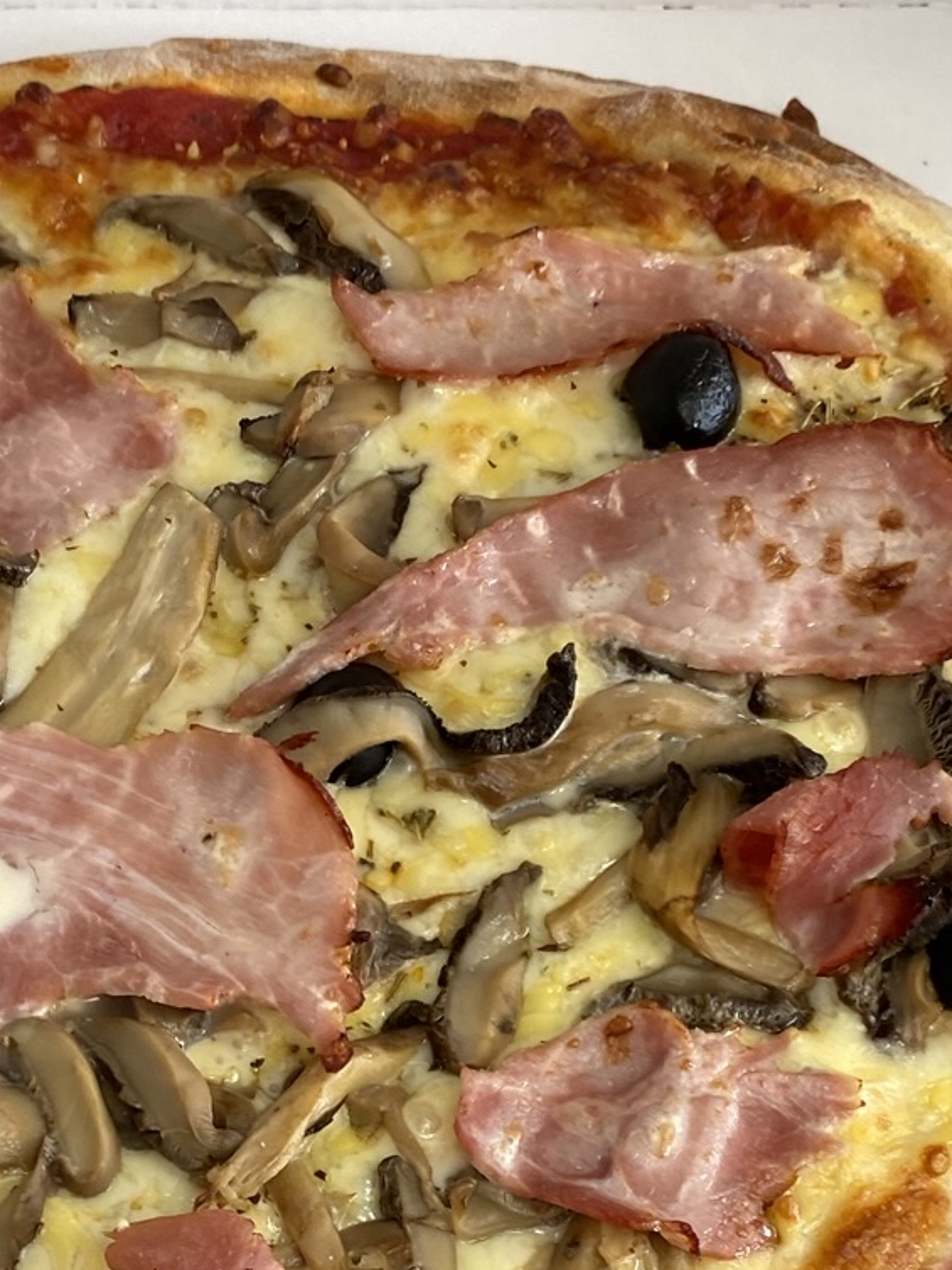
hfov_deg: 21.2
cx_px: 335
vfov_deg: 26.9
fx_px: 2532
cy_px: 1223
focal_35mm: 69
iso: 50
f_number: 1.8
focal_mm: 4.25
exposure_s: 1/100
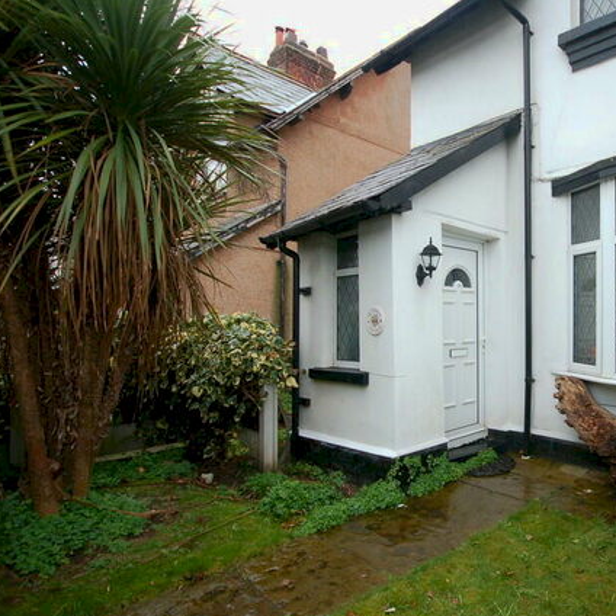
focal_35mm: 21
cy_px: 301
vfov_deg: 72.1
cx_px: 478
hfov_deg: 66.6
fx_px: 423
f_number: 5
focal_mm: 10
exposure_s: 1/100
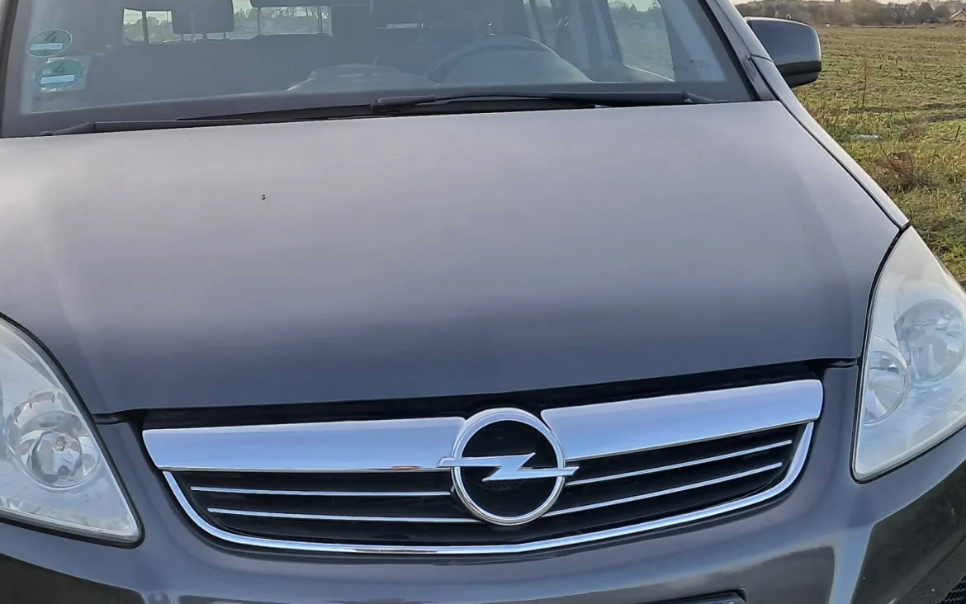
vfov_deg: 22.8
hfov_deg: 36.2
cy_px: 483
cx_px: 410
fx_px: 1475
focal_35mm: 56
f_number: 1.8
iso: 50
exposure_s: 1/141
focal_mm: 4
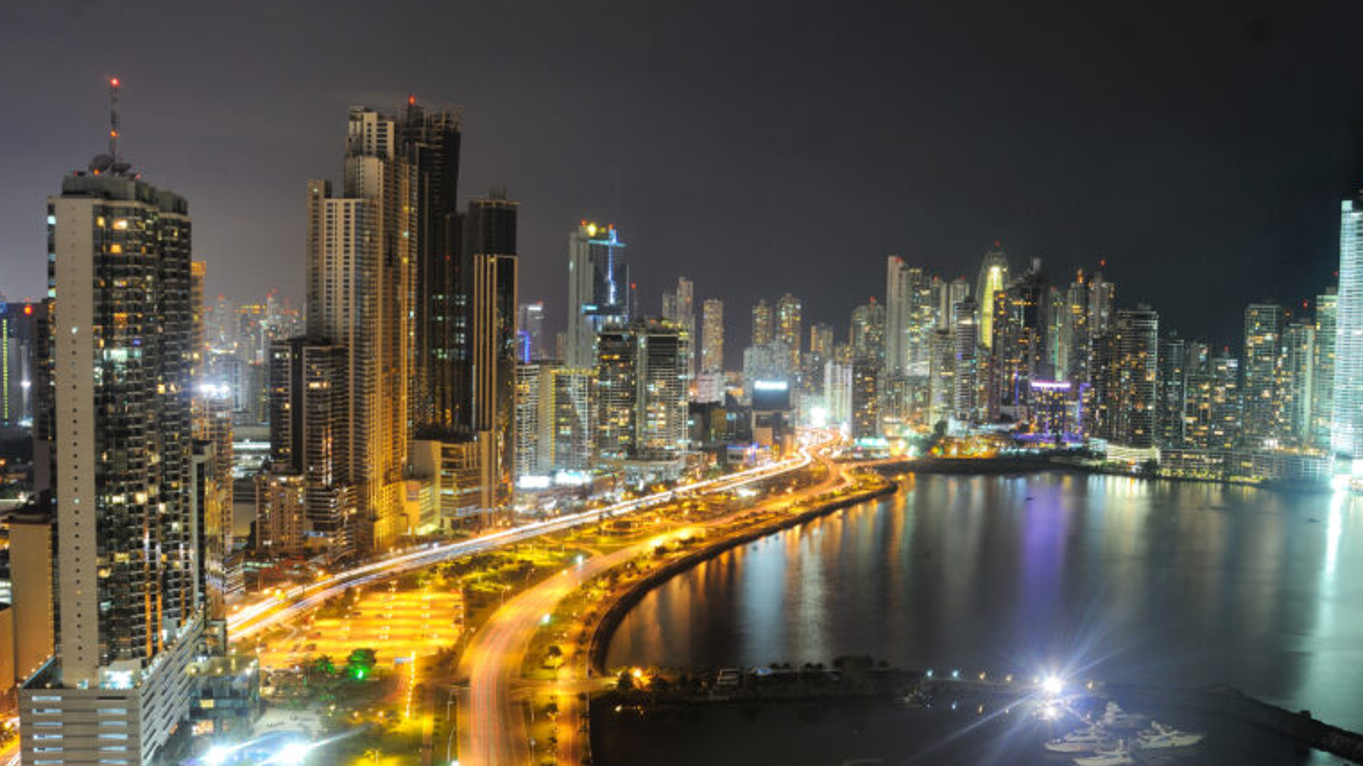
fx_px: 1373
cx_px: 679
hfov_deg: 52.8
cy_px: 392
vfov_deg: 31.2
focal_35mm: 38
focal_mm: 24
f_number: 5.6
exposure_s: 20
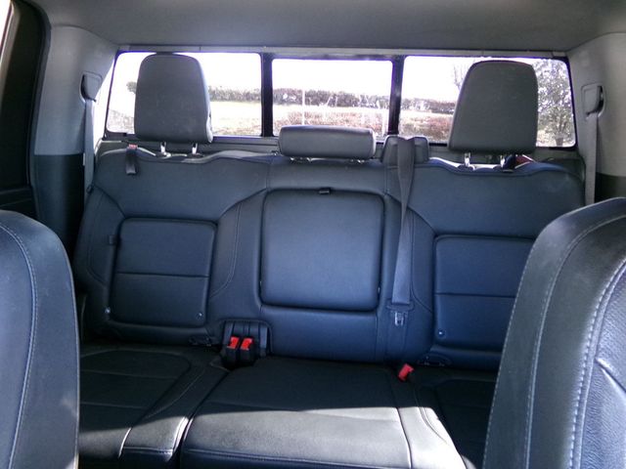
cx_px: 313
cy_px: 234
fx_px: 434
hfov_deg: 71.6
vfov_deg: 56.8
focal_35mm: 24
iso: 560
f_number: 3.7
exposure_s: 1/17
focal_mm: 4.3
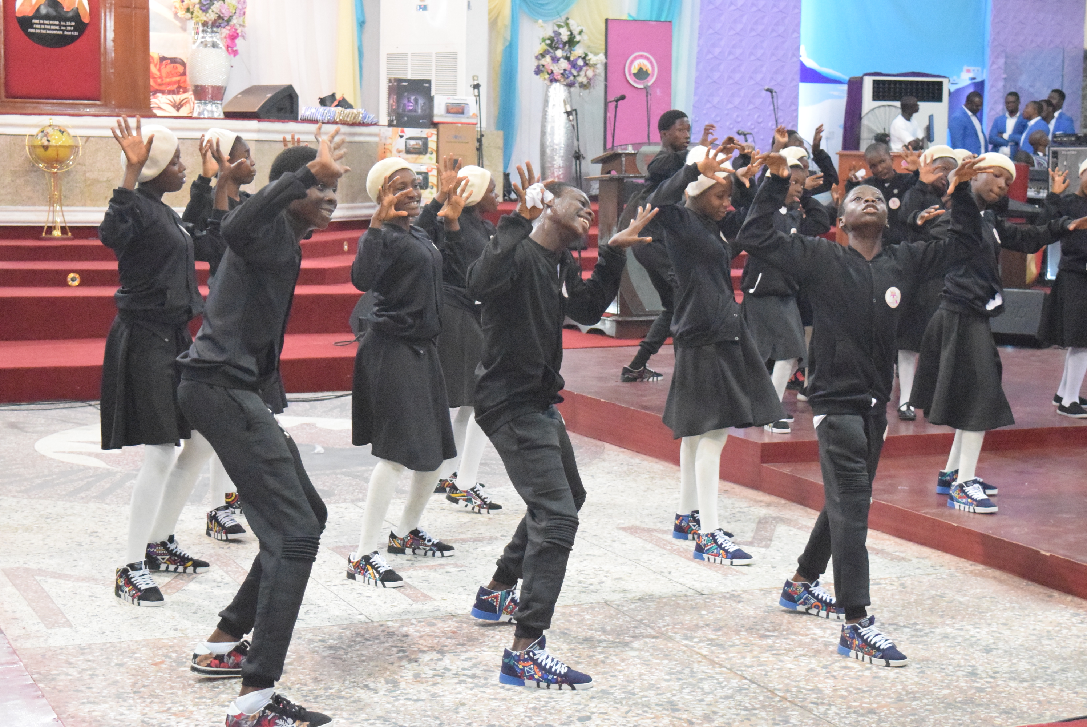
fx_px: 2040
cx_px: 544
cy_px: 364
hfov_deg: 29.8
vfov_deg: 20.2
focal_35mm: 68
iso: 12800
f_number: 5.6
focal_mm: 45
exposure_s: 1/200
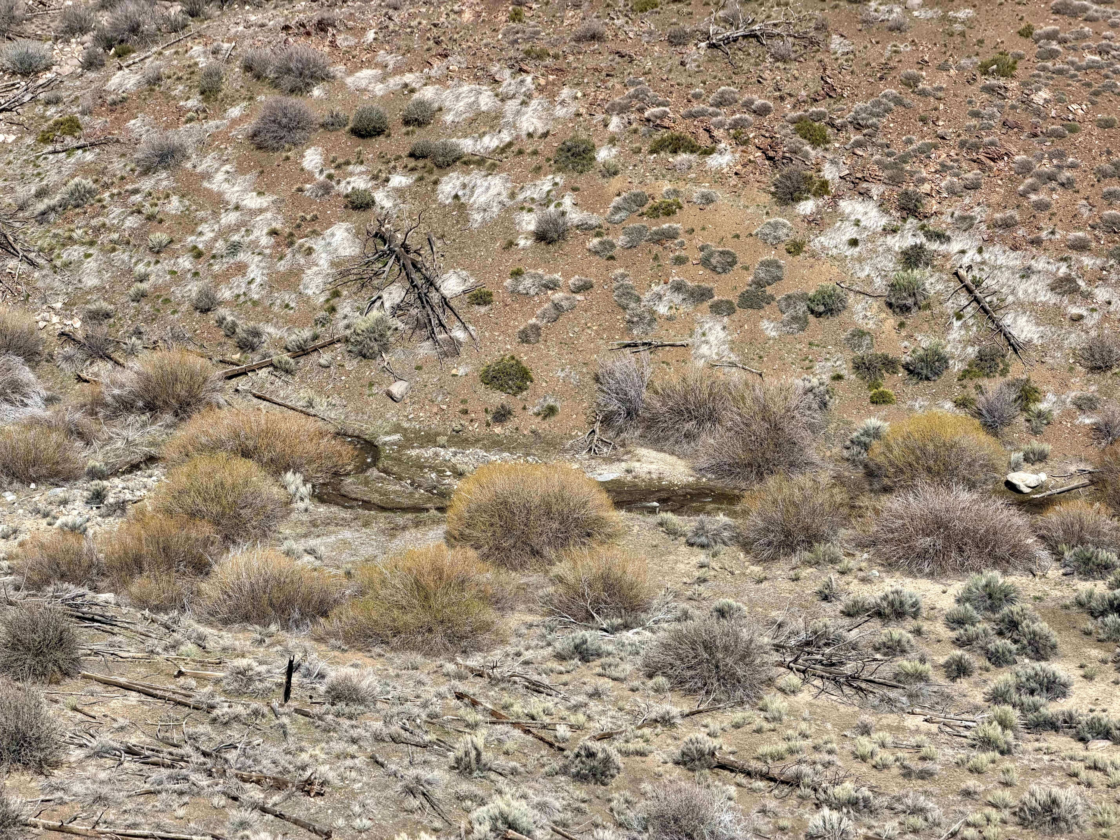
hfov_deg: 19.6
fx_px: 3235
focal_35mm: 100
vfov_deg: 14.8
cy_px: 420
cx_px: 560
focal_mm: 16.89
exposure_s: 1/638
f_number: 2.8
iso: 20
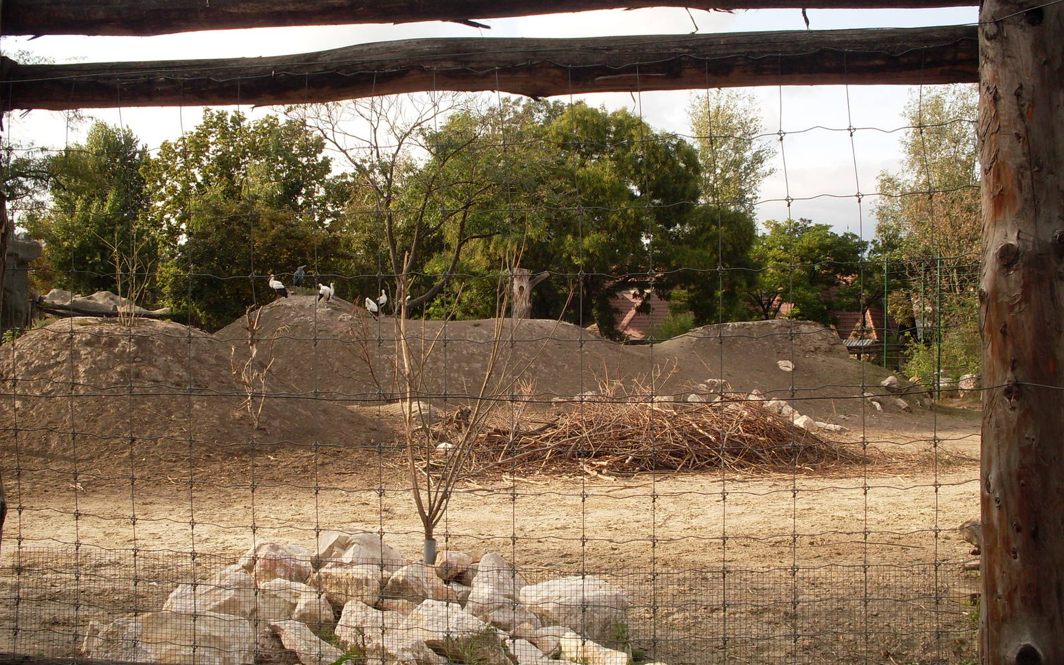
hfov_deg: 48.2
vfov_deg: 31.2
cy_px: 343
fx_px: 1189
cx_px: 527
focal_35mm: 41
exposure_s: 1/90
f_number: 8.4
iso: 80
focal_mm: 6.3
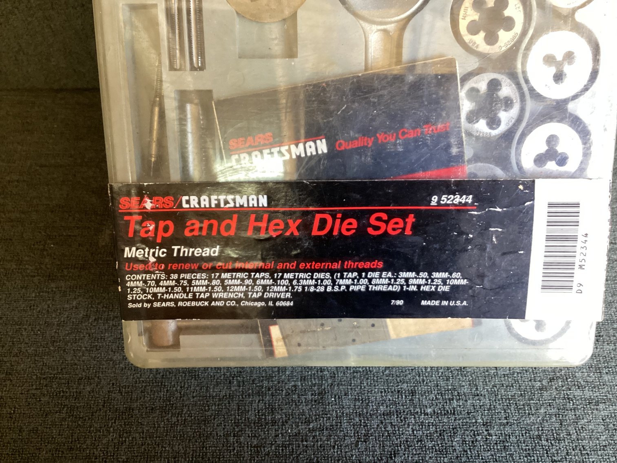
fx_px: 553
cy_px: 232
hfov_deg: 58.3
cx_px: 308
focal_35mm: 31
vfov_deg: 45.4
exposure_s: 1/50
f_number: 2.4
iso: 250
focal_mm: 3.3
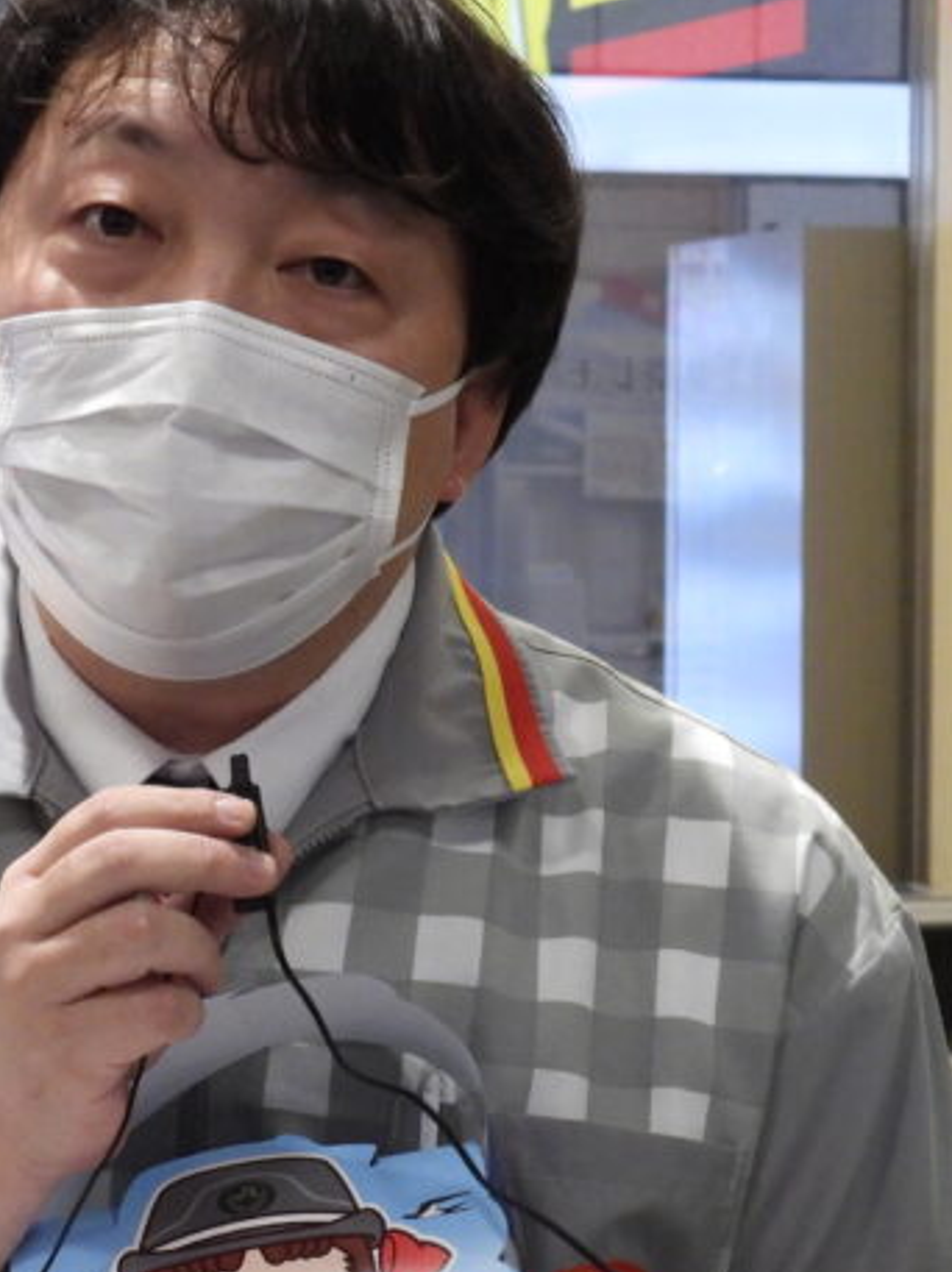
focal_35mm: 157
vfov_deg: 12.6
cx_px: 128
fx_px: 5765
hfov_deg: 9.4
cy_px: 735
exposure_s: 1/50
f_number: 3.5
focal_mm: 12.5
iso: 500
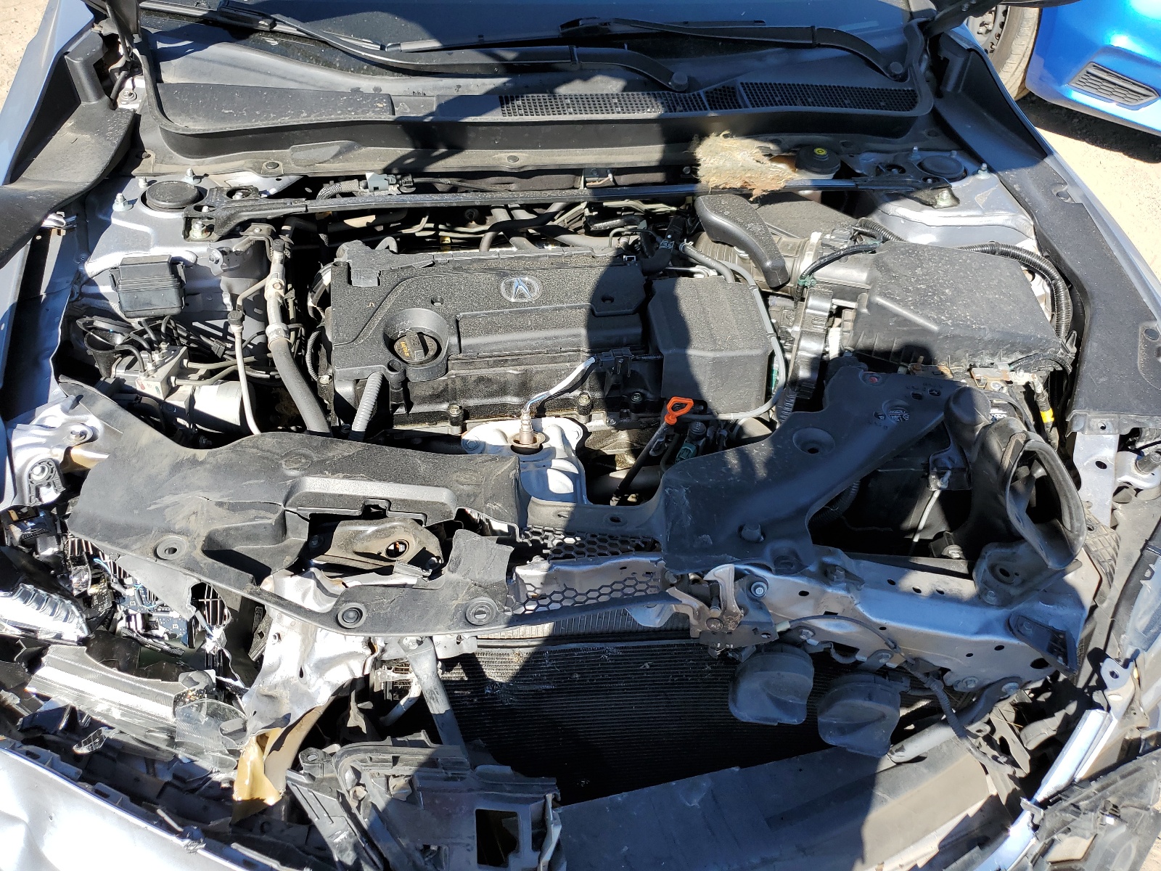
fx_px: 872
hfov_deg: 67.3
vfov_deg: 53.1
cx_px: 580
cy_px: 436
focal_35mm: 26
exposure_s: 1/1250
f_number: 1.5
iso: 50
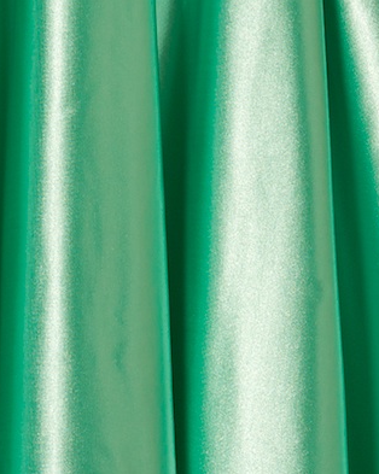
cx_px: 78
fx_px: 2708
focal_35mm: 193
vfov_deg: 10.0
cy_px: 237
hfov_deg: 8.0
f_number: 11
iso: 200
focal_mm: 90
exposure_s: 1/250
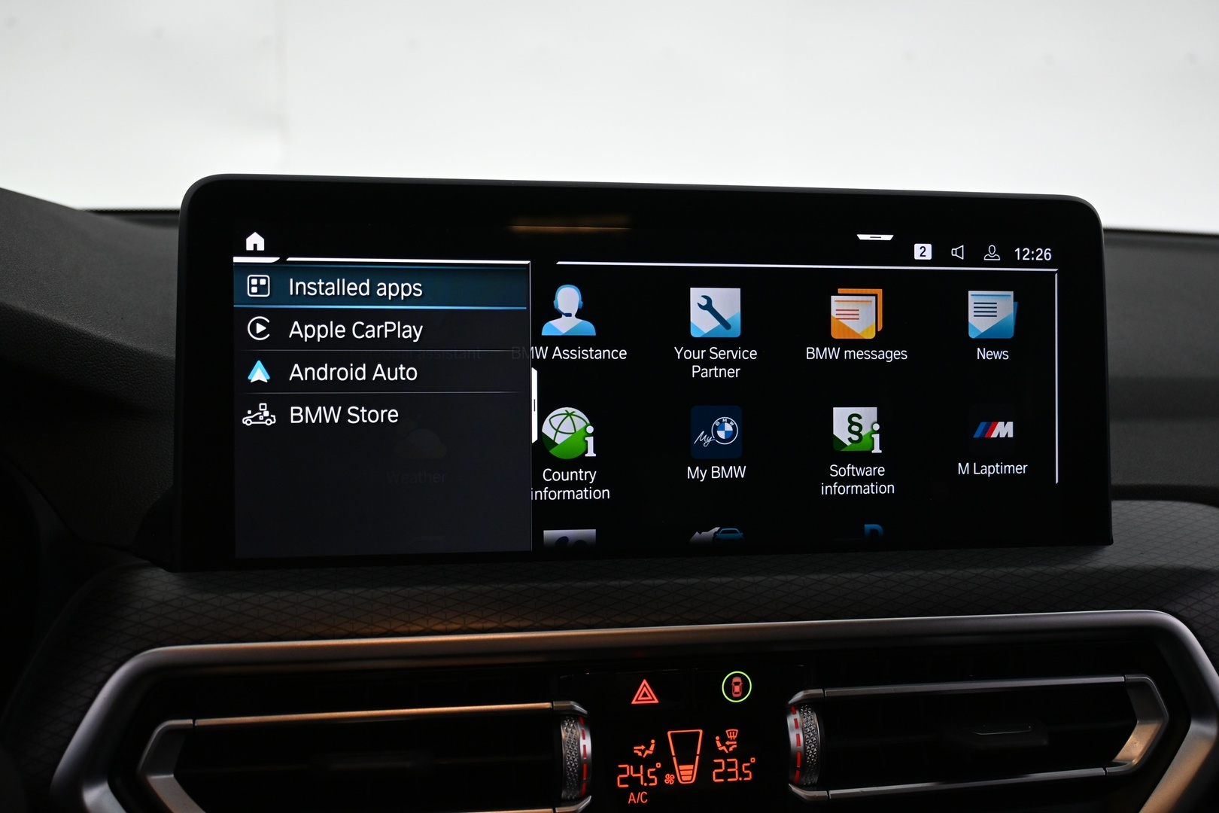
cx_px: 610
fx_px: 1219
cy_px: 406
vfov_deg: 36.9
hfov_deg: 53.1
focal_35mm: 36
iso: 800
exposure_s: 1/40
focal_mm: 24
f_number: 4.2
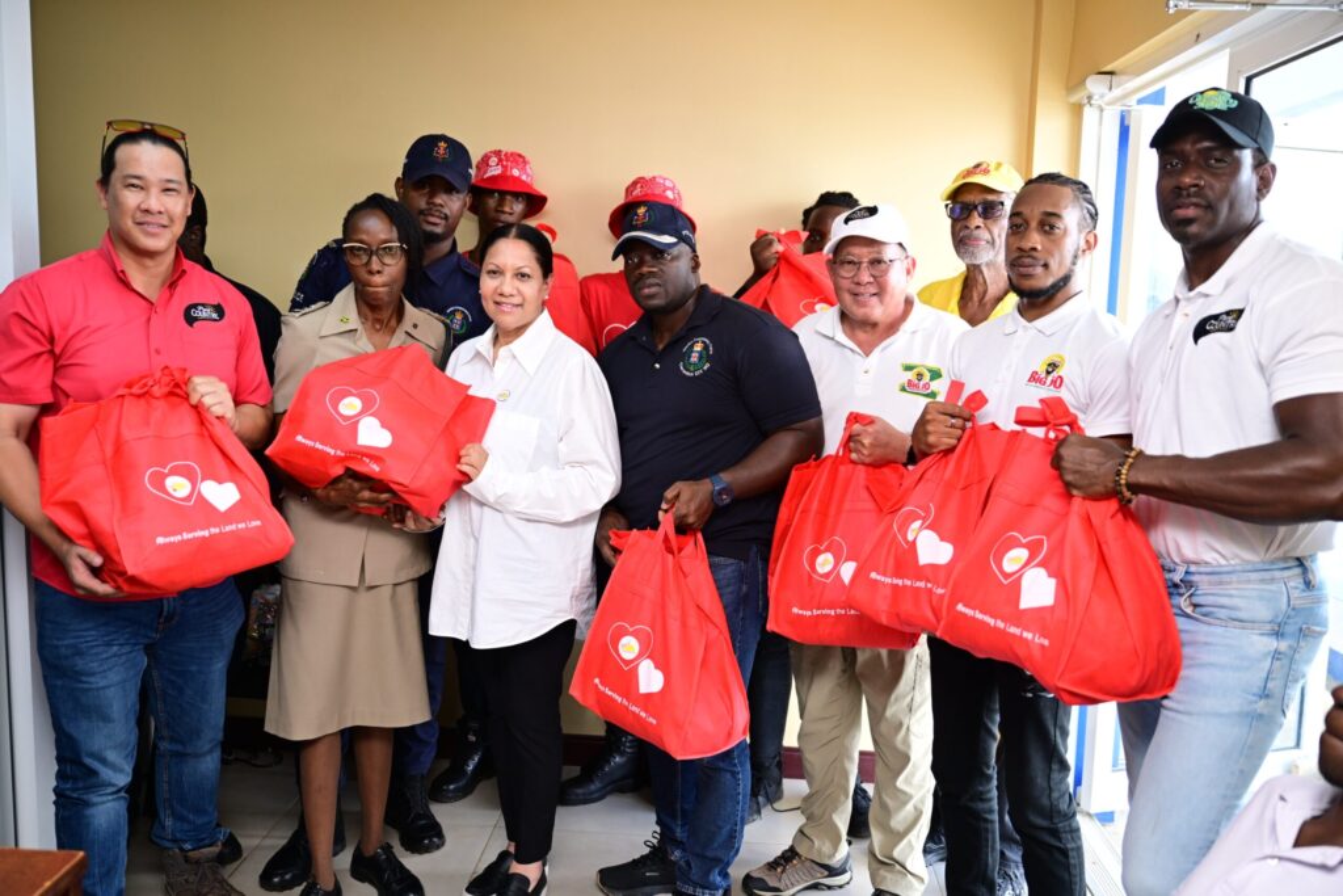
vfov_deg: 41.1
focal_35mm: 32
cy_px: 448
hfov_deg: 58.7
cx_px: 672
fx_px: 1194
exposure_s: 1/323
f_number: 2.8
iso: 800
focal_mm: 32
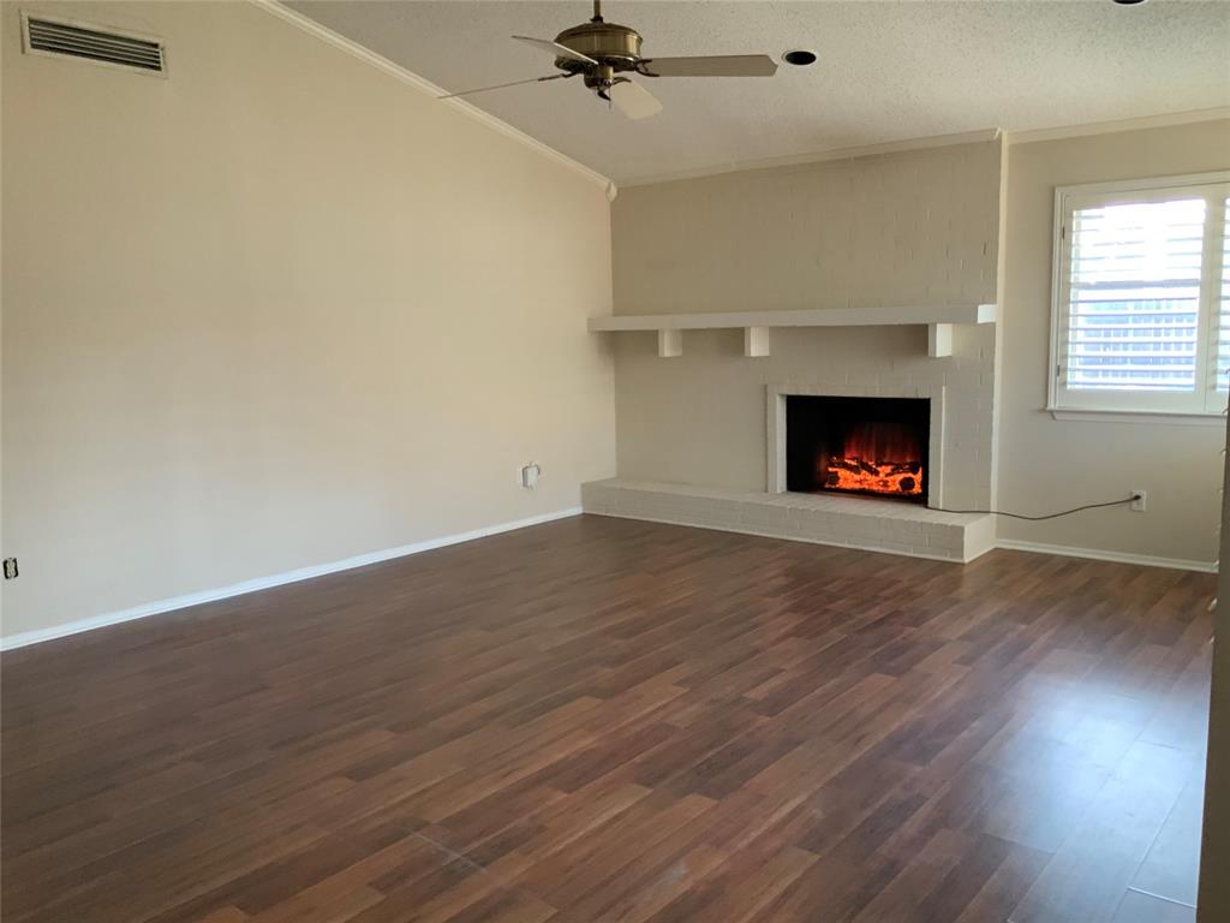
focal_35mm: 29
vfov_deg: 48.2
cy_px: 462
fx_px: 1030
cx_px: 615
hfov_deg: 61.7
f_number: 1.8
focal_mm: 3
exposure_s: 1/60
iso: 160
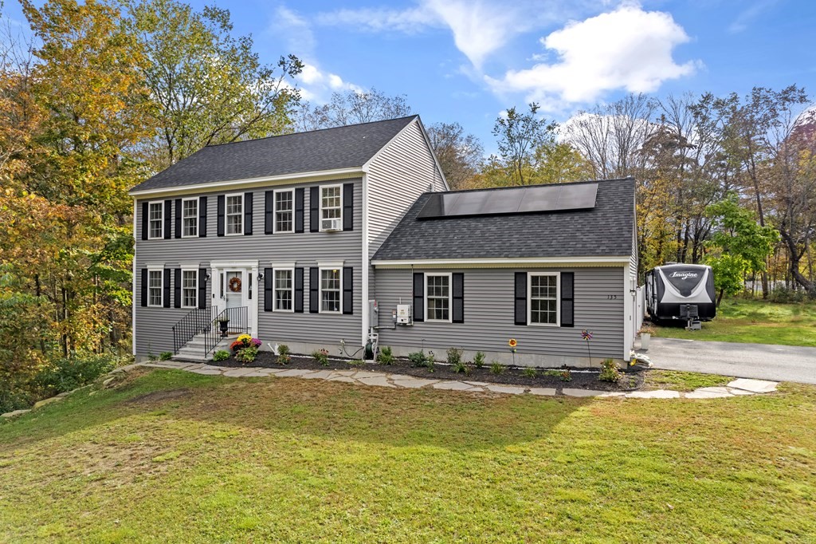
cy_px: 272
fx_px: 498
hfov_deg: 78.6
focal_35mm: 22
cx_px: 408
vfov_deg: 57.2
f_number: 2.8
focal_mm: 8.38
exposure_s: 1/500
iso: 100
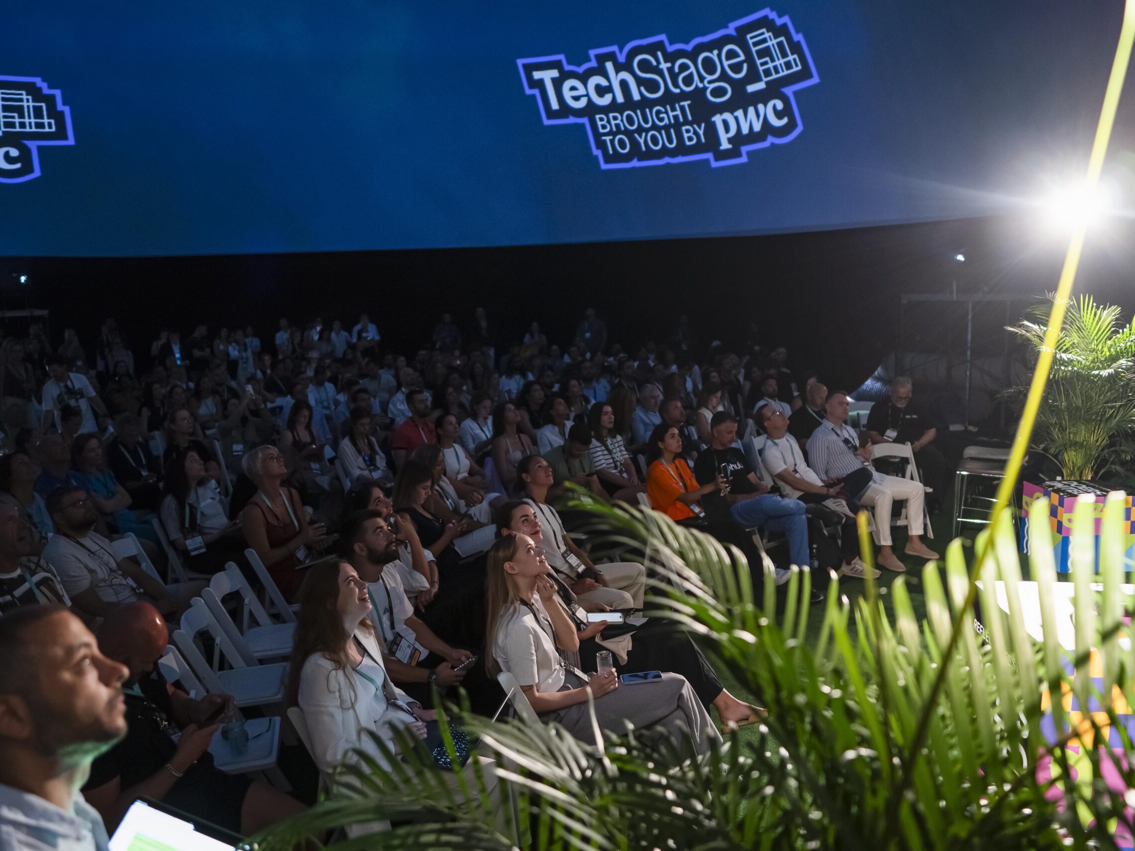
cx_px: 515
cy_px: 425
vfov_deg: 53.1
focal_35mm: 26
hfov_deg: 67.2
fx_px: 852
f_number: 1.8
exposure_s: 1/160
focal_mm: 24
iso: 1600
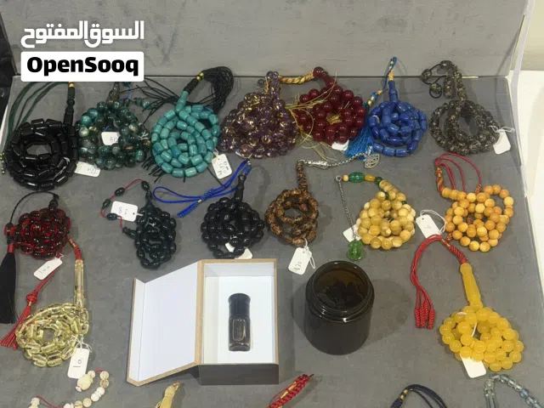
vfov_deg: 30.3
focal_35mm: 48
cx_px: 272
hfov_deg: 39.7
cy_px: 204
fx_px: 754
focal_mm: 6.76
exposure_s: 1/33
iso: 250
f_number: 1.78
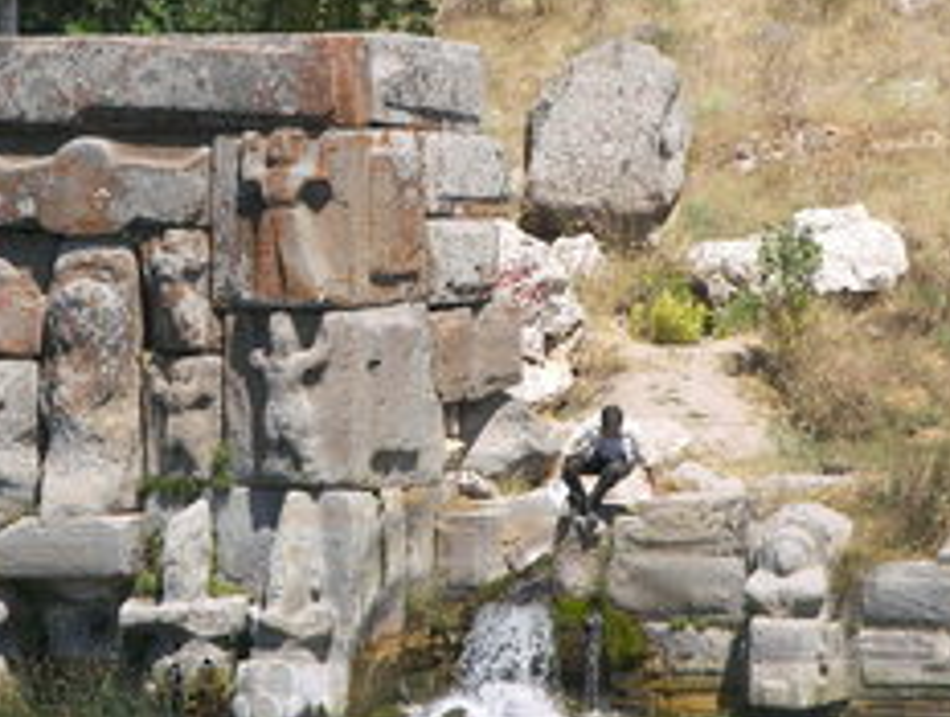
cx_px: 424
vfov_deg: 6.9
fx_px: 5913
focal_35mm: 215
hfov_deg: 9.2
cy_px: 234
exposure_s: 1/500
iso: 50
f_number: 4.1
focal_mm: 29.4
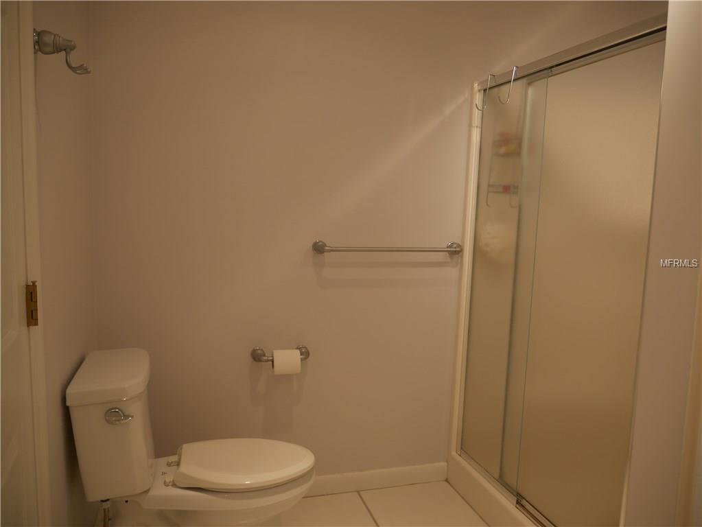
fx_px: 568
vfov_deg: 49.8
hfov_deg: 63.4
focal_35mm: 28
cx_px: 351
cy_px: 264
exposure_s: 1/80
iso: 200
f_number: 3.5
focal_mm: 14
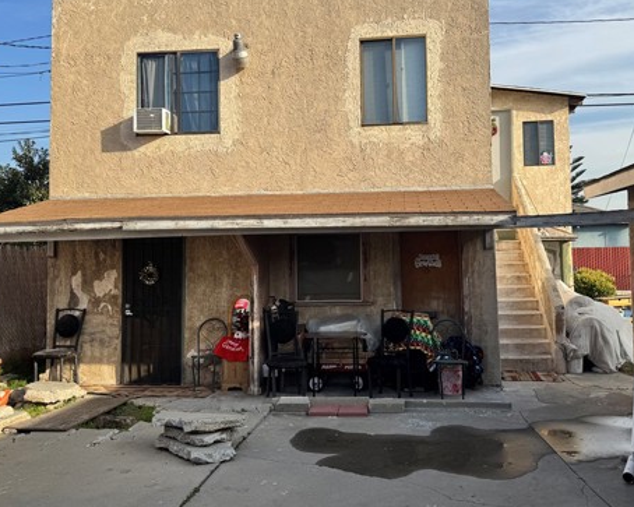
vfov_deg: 44.4
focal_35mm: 33
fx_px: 619
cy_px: 216
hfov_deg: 54.2
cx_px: 339
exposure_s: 1/3247
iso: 80
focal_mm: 6.76
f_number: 1.78
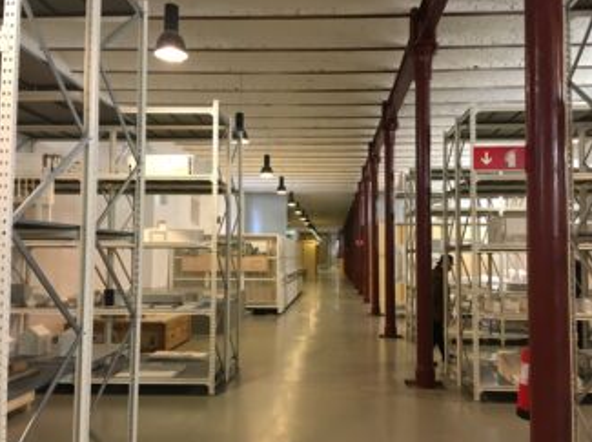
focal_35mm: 31
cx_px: 312
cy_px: 229
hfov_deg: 58.4
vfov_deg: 45.4
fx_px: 530
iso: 200
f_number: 2.2
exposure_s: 1/25
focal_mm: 4.15
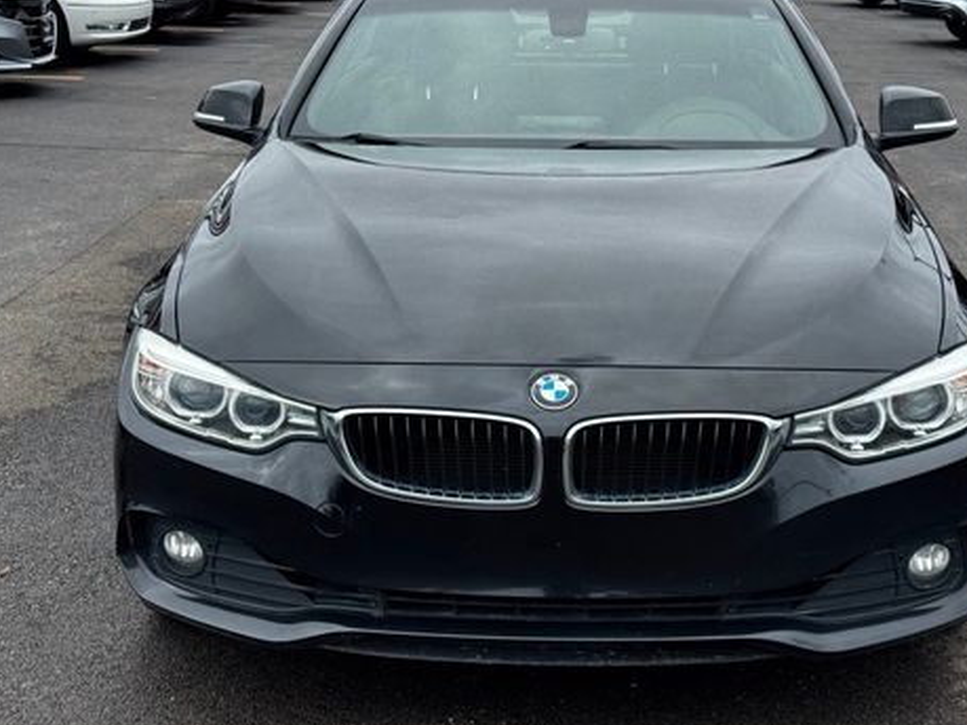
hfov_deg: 29.0
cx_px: 527
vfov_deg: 21.9
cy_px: 352
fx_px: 1871
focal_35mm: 67
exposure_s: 1/1681
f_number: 1.78
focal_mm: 6.76
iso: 64
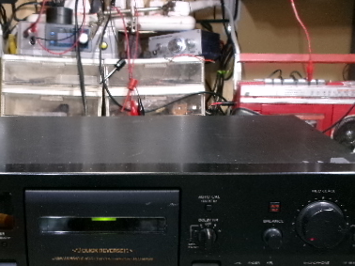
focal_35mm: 61
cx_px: 102
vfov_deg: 23.7
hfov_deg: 31.3
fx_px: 625
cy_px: 208
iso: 425
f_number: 4.5
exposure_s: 1/17
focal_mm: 6.4
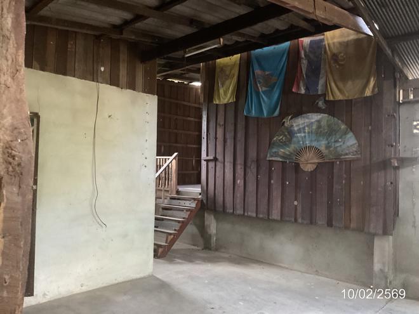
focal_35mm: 29
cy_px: 157
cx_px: 210
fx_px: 351
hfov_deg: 61.7
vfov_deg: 48.2
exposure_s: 1/50
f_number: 1.8
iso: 200
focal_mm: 3
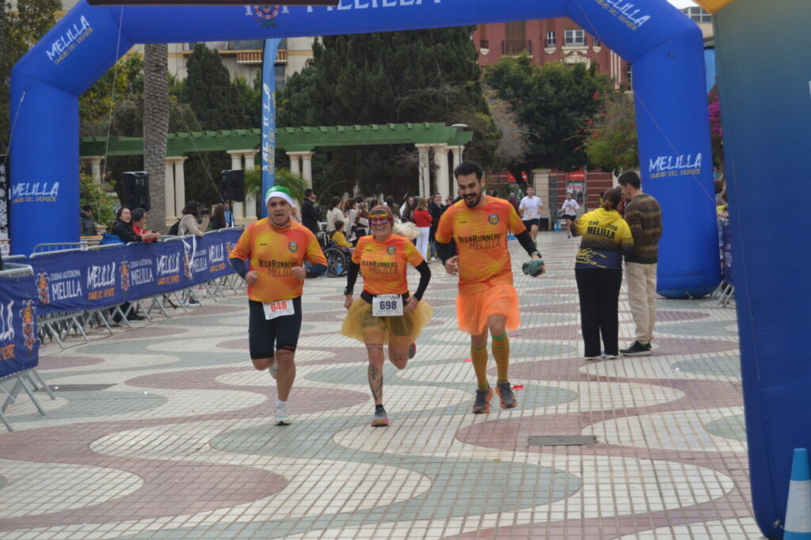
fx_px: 1689
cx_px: 406
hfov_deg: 27.0
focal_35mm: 75
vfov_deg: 18.2
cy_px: 270
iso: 400
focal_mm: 50
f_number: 5.6
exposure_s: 1/500
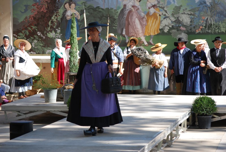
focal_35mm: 135
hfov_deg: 15.2
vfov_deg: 10.2
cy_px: 76
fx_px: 849
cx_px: 113
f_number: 5
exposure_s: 1/400
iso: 200
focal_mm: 90
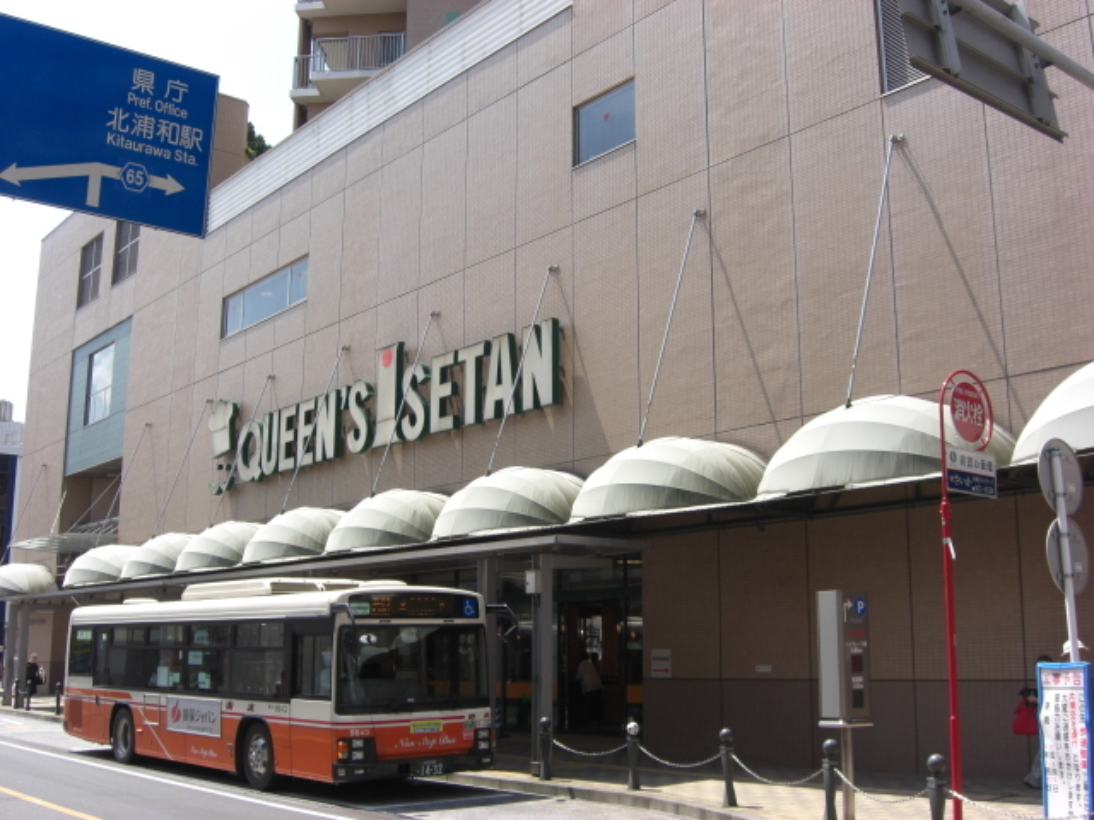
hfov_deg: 49.0
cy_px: 410
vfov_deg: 37.7
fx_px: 1201
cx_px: 547
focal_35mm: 38
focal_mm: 7.9
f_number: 4
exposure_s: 1/500
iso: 80
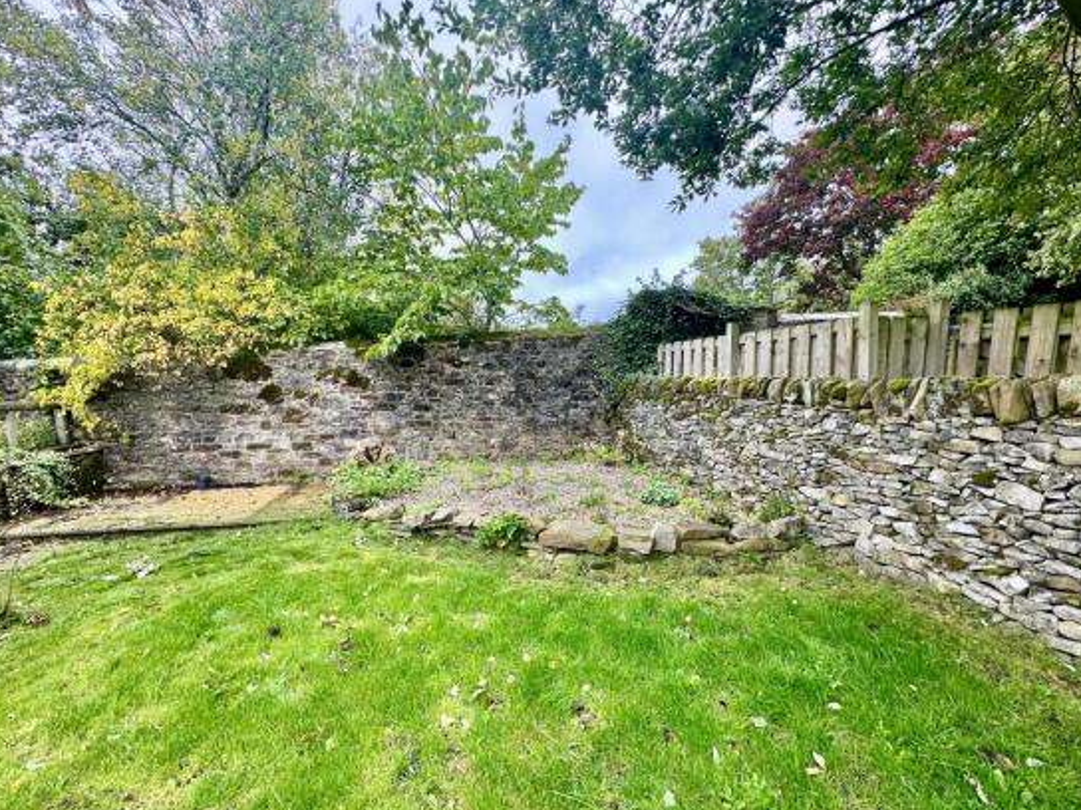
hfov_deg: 98.2
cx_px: 536
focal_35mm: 15
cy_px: 424
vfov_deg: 81.7
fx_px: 468
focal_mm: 2.22
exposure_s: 1/99
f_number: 2.2
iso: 50
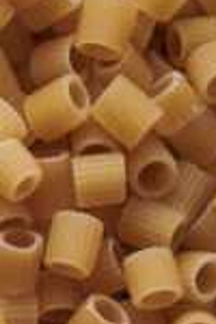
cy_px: 464
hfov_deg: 4.8
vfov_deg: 7.6
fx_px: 2403
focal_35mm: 267
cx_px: -553
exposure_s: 1/100
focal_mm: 50
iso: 160
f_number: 8
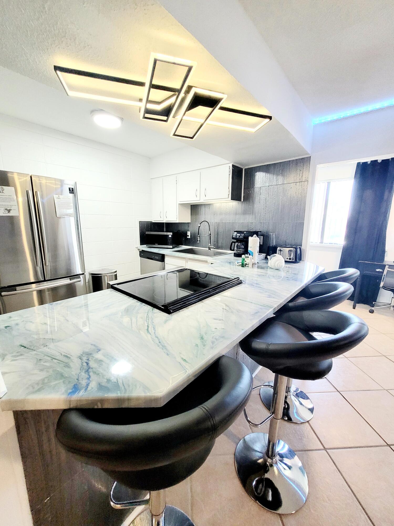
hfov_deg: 89.9
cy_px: 263
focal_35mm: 13
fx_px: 197
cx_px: 197
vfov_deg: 106.2
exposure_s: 1/59.2
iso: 250
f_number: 2.2
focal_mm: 1.74
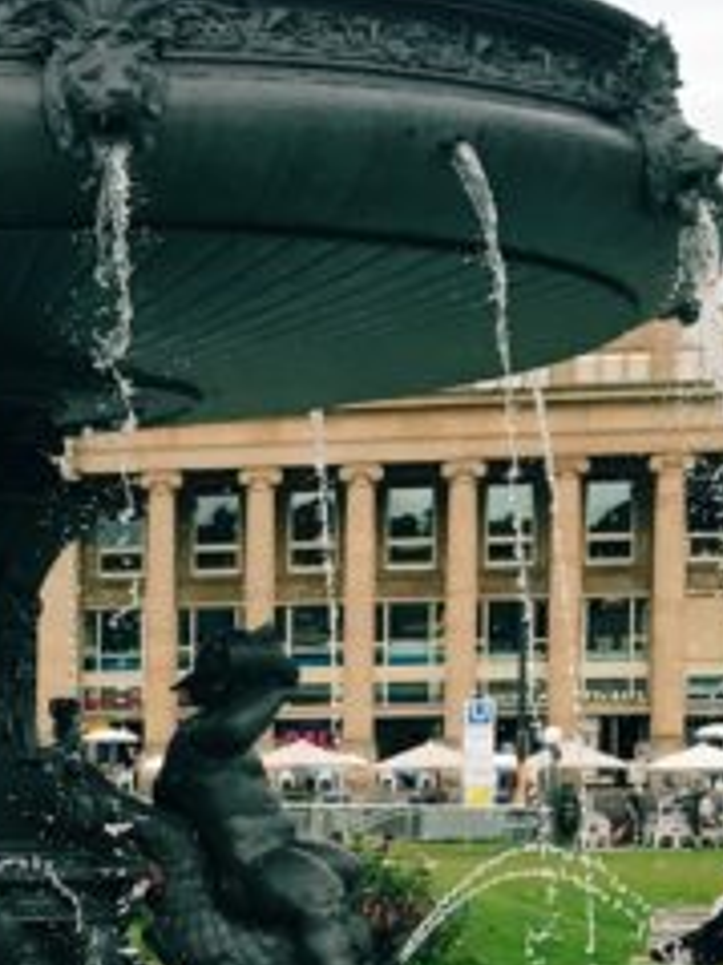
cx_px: -448
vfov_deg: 16.0
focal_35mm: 120
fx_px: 3345
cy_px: 1046
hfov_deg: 11.7
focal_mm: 3.99
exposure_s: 1/1996
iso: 20
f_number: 1.8
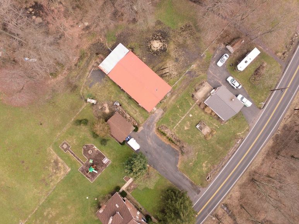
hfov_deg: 81.7
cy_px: 112
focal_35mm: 20
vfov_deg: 66.0
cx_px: 150
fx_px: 173
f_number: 2.8
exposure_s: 1/108
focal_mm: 3.61
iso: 100
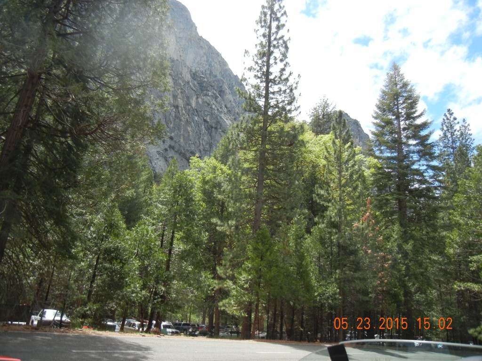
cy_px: 180
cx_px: 241
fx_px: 418
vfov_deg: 46.8
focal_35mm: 30
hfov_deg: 60.0
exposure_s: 1/755
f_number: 3.5
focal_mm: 5.4
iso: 160
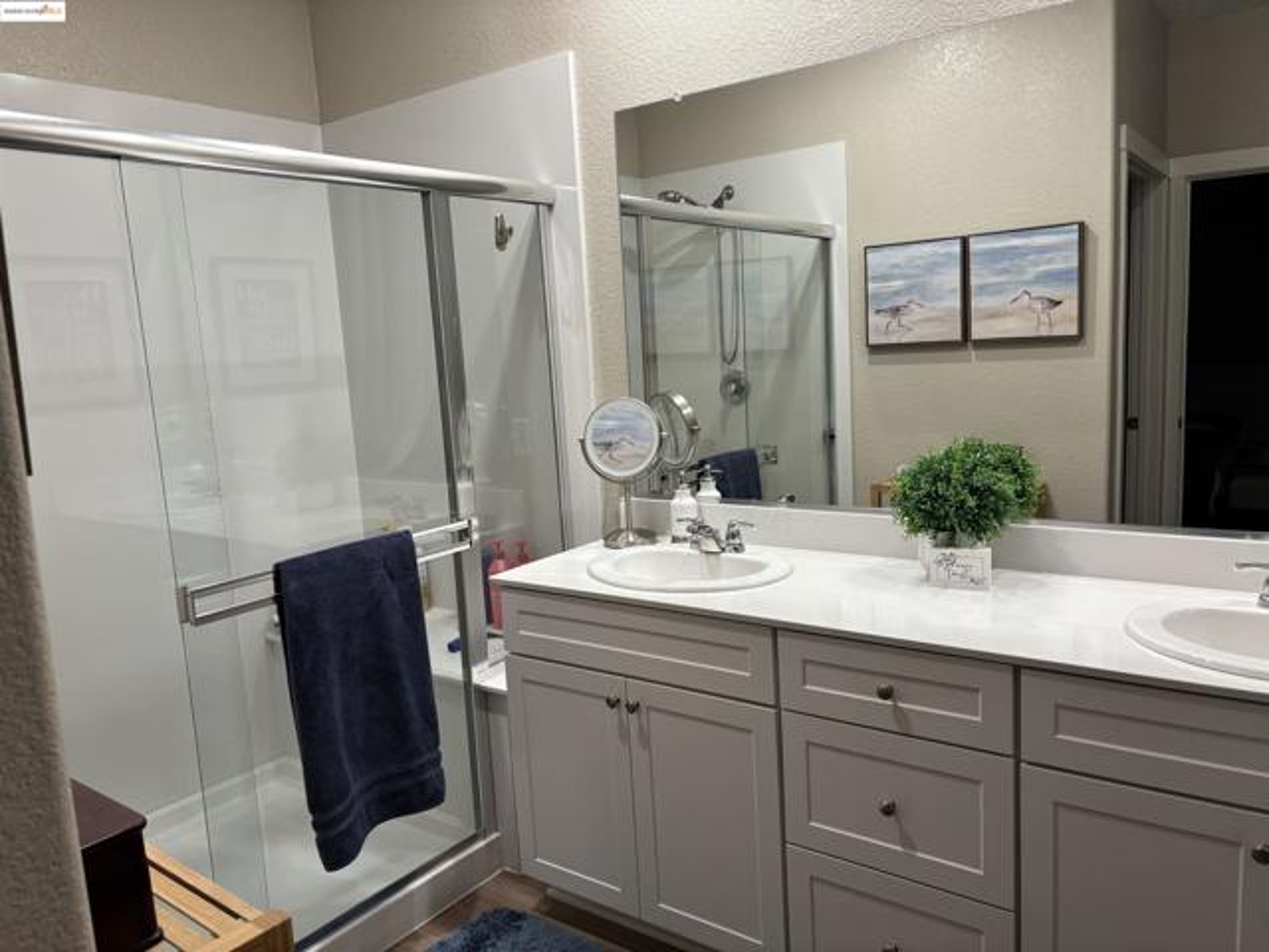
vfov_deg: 53.1
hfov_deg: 67.3
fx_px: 953
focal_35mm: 26
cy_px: 476
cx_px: 634
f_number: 1.6
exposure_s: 1/60
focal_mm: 5.96
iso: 100
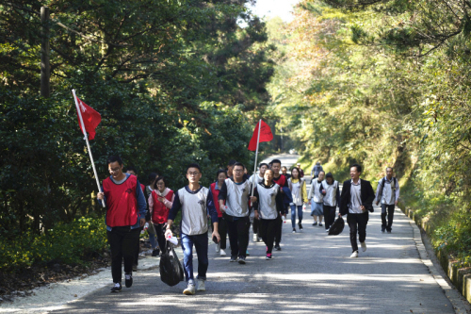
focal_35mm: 105
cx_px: 236
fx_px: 1373
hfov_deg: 19.5
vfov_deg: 13.0
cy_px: 157
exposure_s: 1/500
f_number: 4
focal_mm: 105
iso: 320
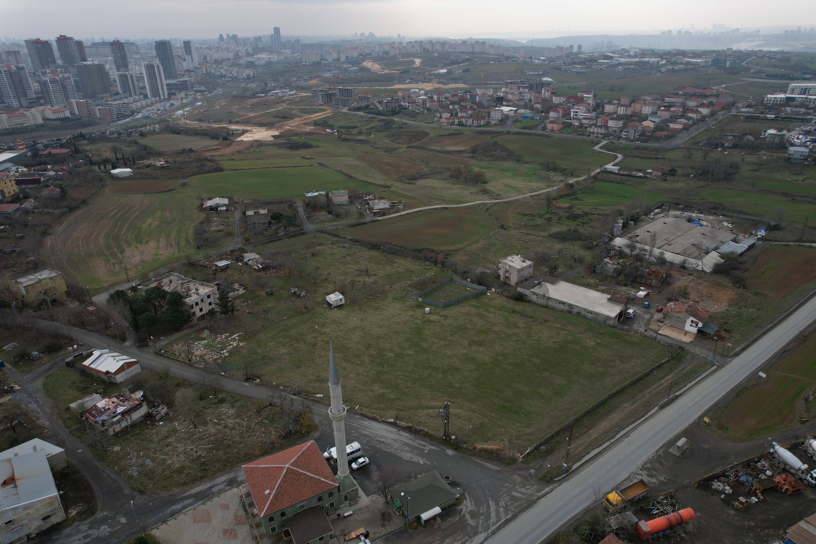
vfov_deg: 57.2
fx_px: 499
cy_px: 272
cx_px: 408
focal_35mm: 22
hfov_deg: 78.6
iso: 110
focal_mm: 8.38
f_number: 2.8
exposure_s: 1/1000
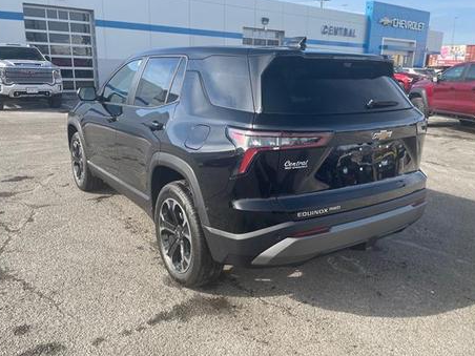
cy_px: 169
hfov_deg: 61.6
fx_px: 398
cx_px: 249
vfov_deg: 48.2
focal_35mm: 29
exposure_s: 1/678
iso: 32
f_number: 1.6
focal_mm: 4.2
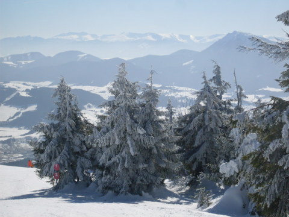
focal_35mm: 103
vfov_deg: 14.4
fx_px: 860
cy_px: 108
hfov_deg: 19.1
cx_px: 144
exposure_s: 1/1500
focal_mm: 17.1
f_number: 4.8
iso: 80
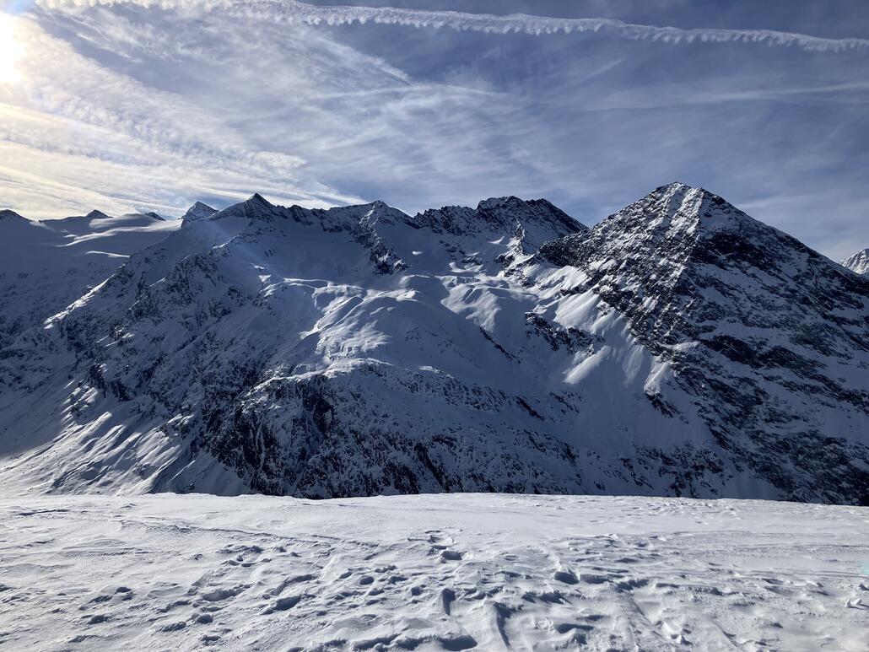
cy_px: 326
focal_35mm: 28
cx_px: 434
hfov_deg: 63.4
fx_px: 703
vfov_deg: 49.8
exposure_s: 1/5405
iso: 32
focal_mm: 3.99
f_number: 1.8
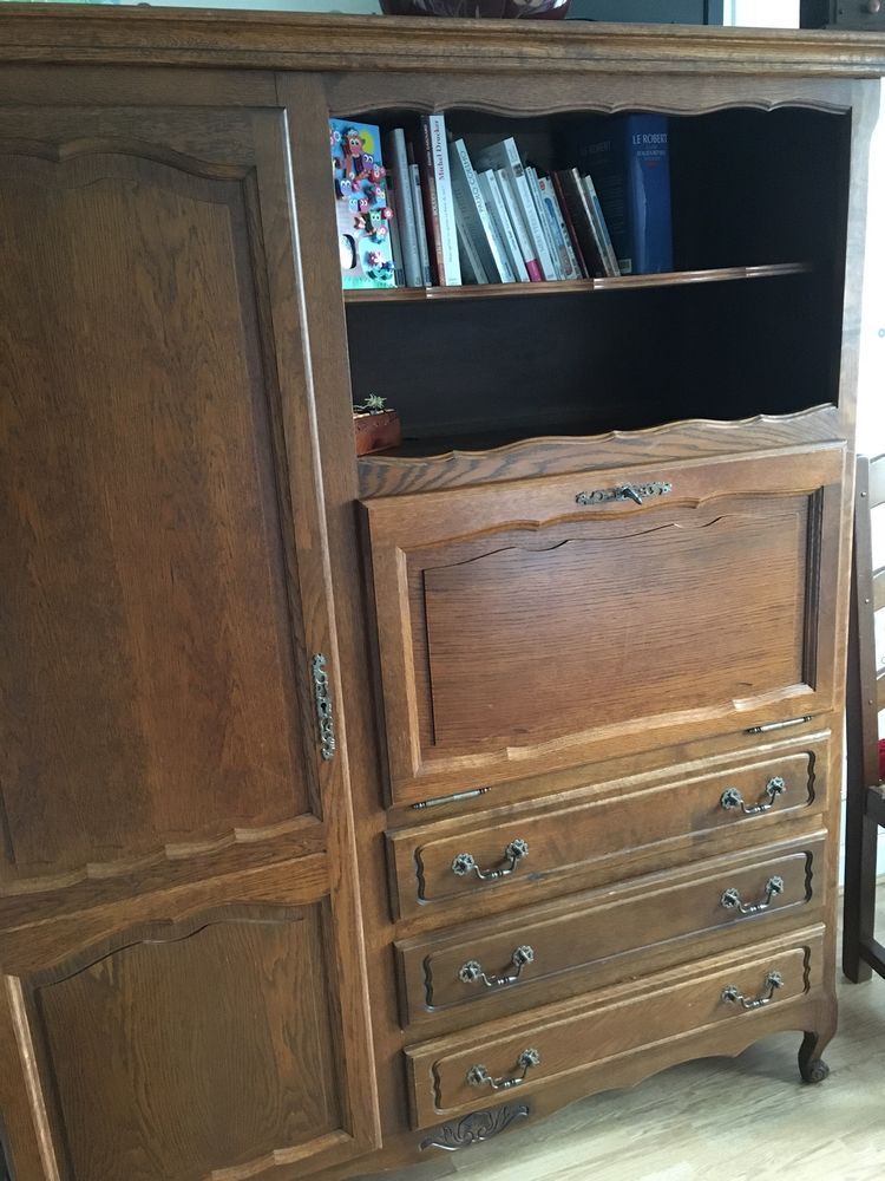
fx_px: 989
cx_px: 442
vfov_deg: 61.7
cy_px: 590
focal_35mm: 29
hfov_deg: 48.2
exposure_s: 1/17
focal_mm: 4.15
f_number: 2.2
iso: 320
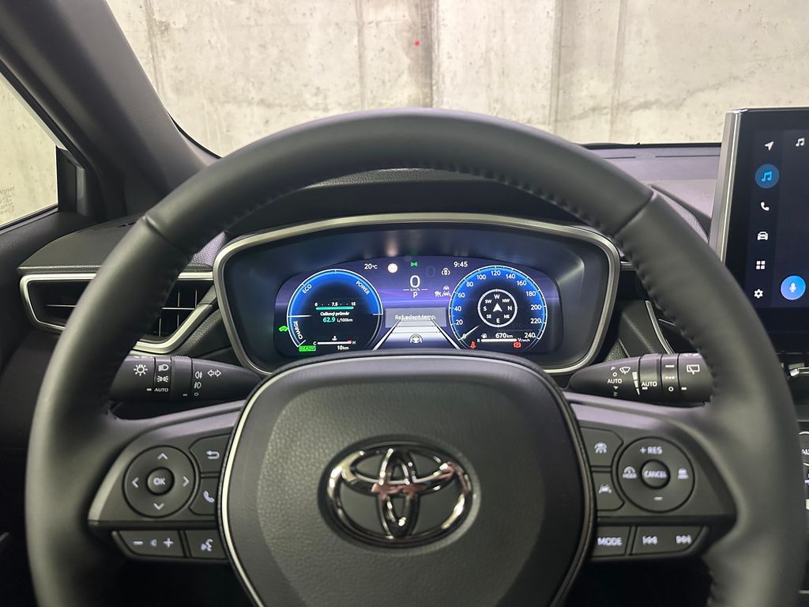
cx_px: 404
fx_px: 561
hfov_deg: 71.6
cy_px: 304
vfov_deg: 56.8
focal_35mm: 24
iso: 640
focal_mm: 6.86
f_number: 1.78
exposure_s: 1/38
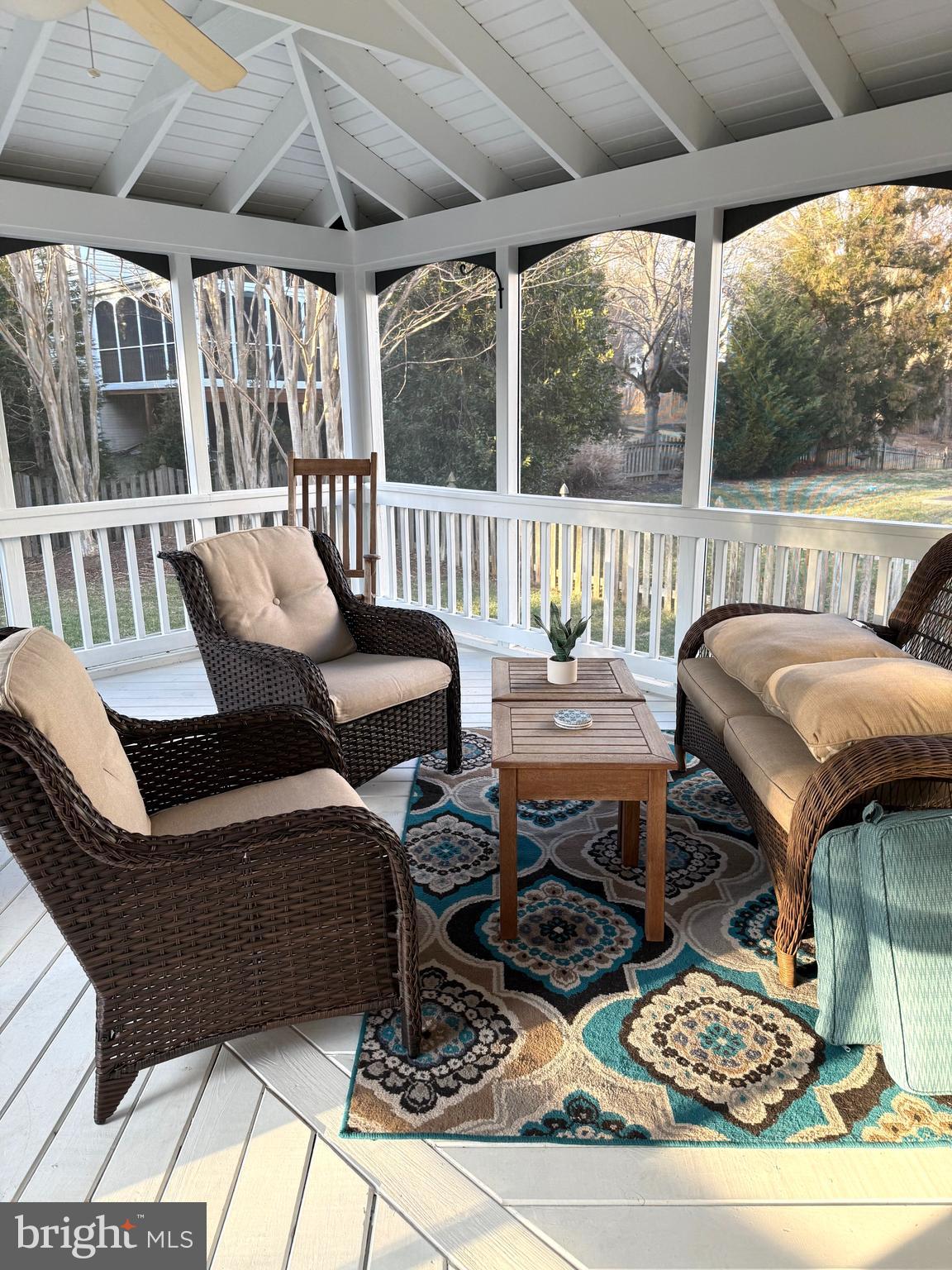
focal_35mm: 24
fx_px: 880
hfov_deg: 56.8
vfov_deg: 71.6
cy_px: 635
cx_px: 476
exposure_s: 1/121
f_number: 1.78
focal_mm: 6.76
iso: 100
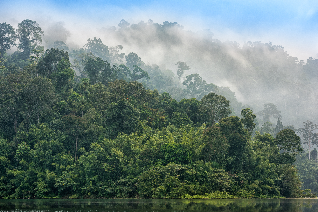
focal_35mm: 86
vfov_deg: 15.9
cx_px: 159
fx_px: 760
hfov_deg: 23.6
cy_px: 106
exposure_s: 1/250
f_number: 5
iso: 200
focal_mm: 86
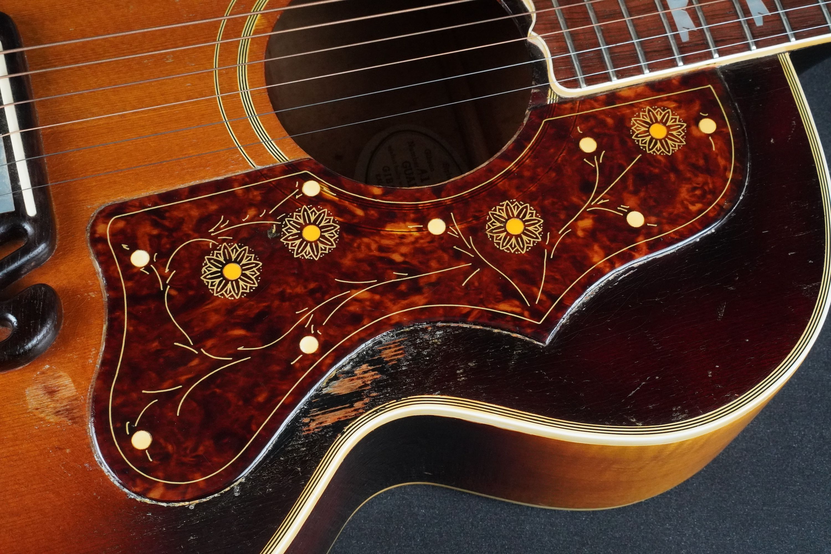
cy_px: 277
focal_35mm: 52
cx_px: 416
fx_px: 1212
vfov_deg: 25.8
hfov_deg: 37.9
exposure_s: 1/60
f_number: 11
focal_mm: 35
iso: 4000
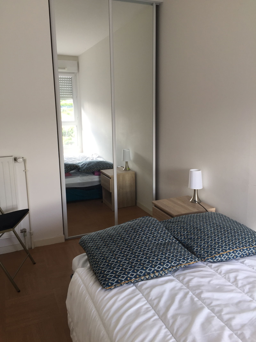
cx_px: 128
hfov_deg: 48.2
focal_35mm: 29
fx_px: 286
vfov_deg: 61.7
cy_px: 171
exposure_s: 1/50
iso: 32
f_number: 2.2
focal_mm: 4.15
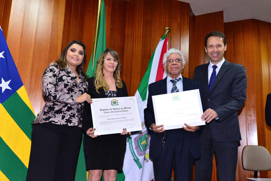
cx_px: 136
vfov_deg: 37.9
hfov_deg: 54.4
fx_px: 264
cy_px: 90
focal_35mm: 35
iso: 2500
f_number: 5.6
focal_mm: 35
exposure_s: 1/125
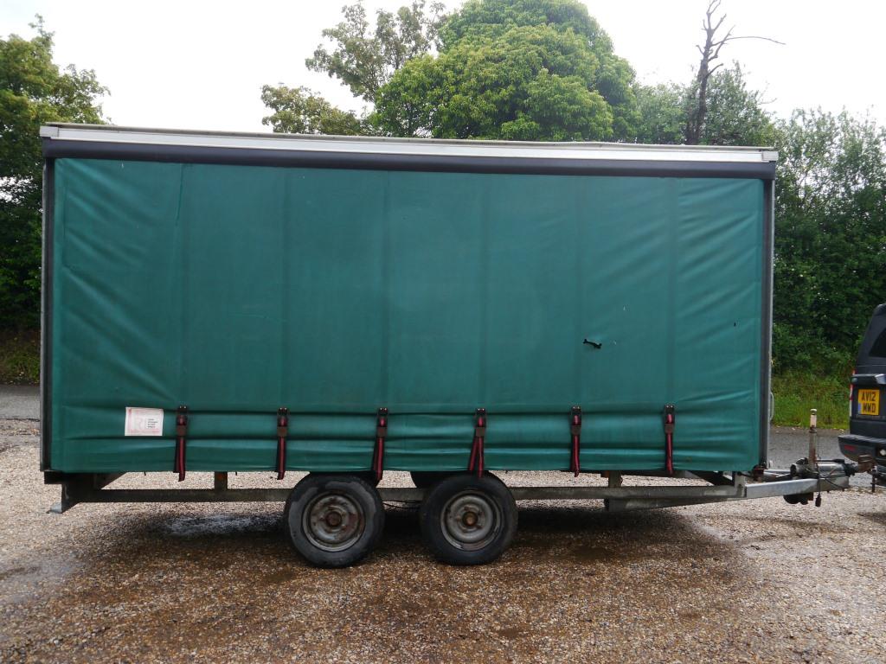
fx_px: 717
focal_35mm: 28
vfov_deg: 49.7
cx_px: 443
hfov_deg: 63.4
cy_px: 332
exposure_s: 1/250
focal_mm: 14
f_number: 5.6
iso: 160
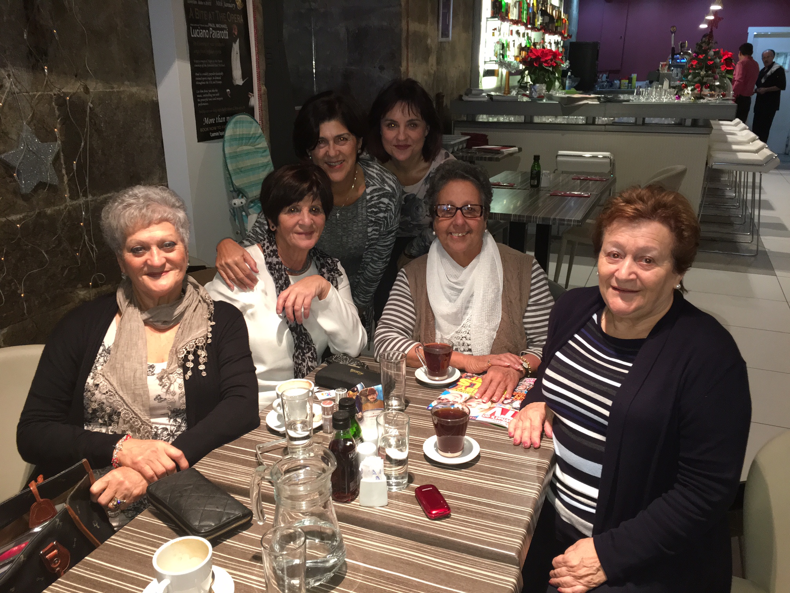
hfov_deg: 61.7
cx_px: 395
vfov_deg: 48.2
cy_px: 296
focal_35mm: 29
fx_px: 662
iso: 160
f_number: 2.2
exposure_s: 1/20
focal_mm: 4.15
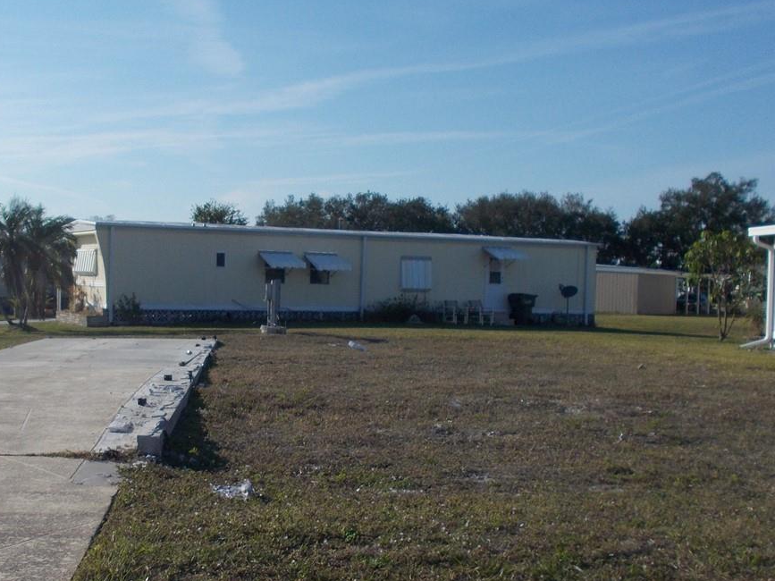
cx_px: 203
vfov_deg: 30.2
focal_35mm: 48
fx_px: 1074
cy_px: 314
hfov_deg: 38.7
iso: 80
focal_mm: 4.6
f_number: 8
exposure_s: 1/250
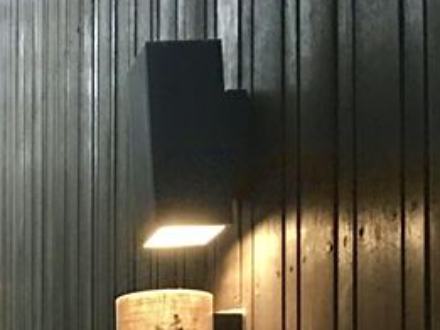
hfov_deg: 20.3
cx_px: -116
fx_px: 1132
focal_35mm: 89
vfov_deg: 15.5
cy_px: 471
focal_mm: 4.15
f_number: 2.2
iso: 80
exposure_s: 1/4
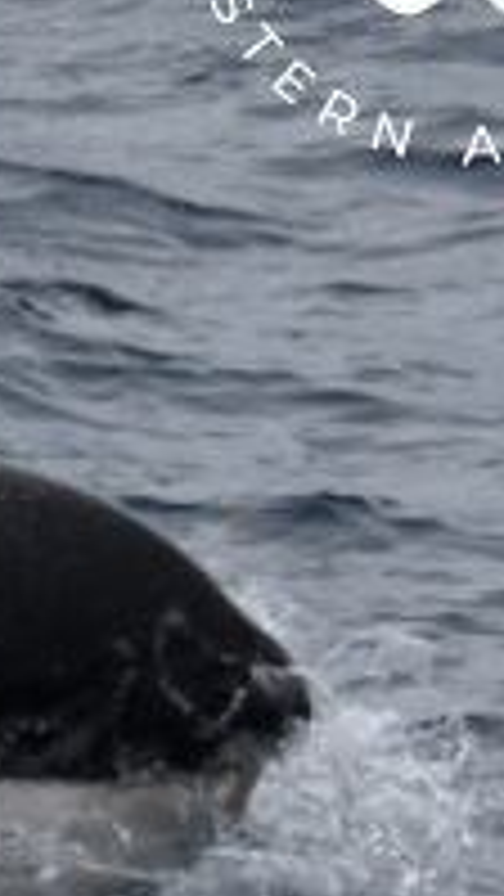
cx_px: -1004
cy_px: 763
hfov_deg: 1.4
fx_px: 21041
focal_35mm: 886
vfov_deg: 2.4
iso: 900
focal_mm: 210
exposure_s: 1/8000
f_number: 5.3
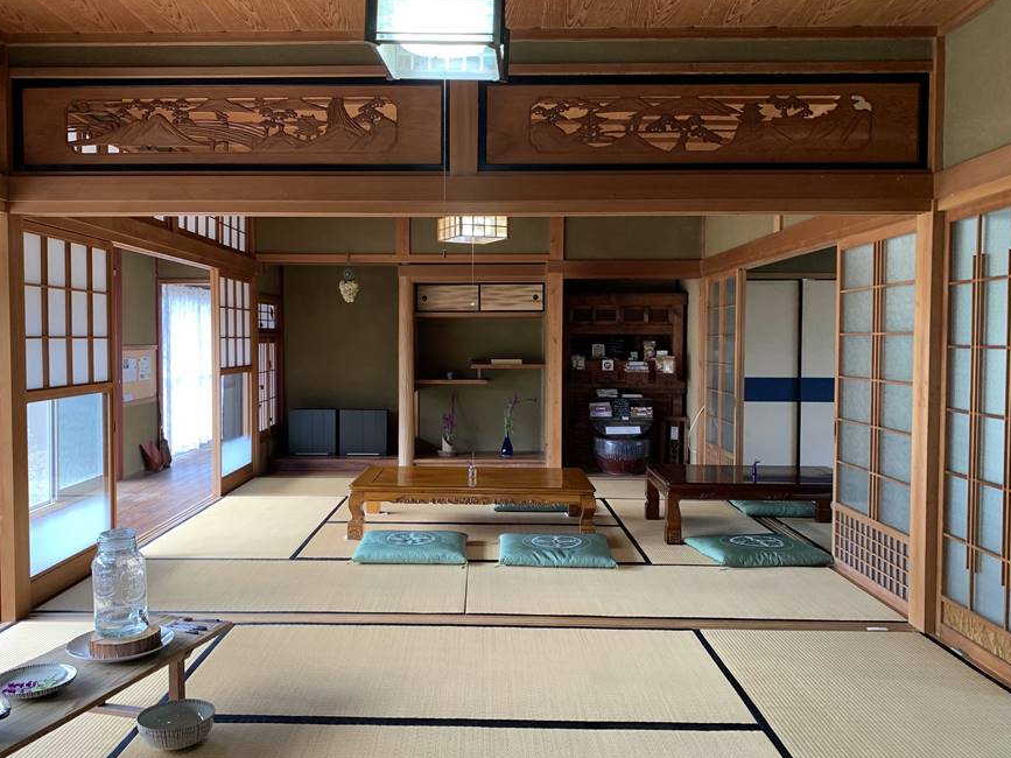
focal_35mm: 30
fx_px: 876
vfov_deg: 46.8
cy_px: 378
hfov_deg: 59.9
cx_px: 462
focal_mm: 4.25
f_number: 1.8
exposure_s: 1/60
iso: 64
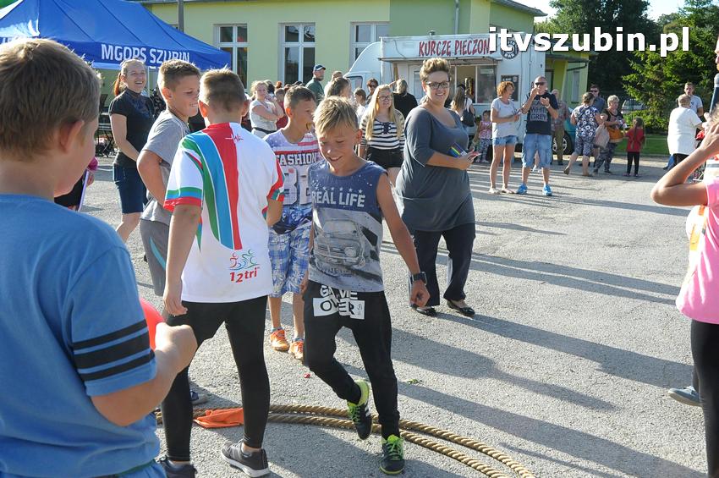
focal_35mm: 46
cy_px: 239
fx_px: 928
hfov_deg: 42.4
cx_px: 360
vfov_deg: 28.9
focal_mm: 31
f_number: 11
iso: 800
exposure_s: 1/400
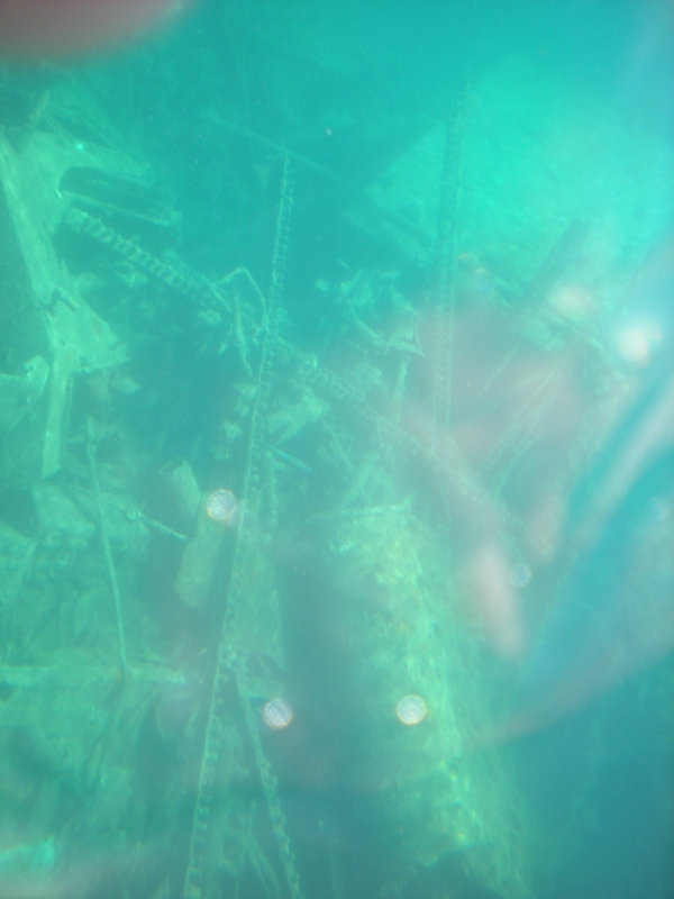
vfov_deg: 49.0
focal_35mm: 38
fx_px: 987
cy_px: 450
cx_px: 337
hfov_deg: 37.7
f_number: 3.1
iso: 64
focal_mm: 6.3
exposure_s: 1/92.1
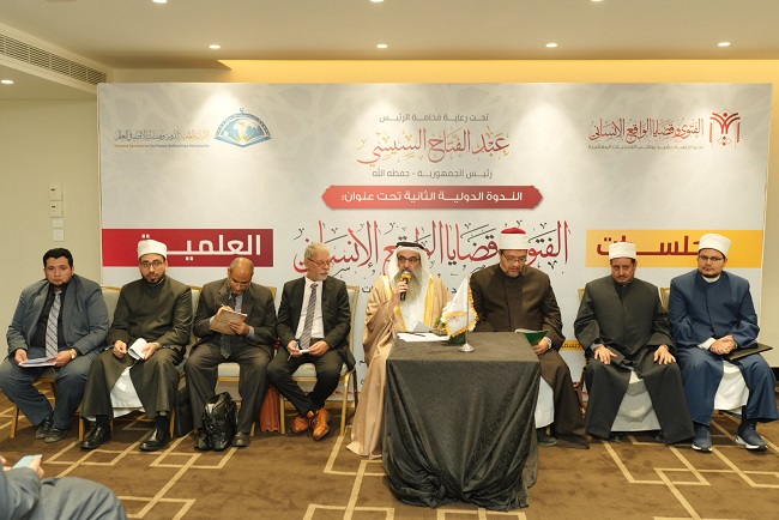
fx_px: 758
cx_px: 390
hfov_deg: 54.4
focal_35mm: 35
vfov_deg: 37.9
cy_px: 260
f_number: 2.8
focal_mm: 35
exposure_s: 1/200
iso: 1000
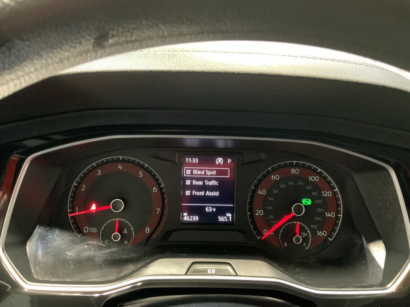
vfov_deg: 48.2
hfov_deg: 61.7
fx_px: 343
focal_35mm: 29
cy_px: 154
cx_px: 205
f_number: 1.8
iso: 500
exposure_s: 1/28
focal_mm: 3
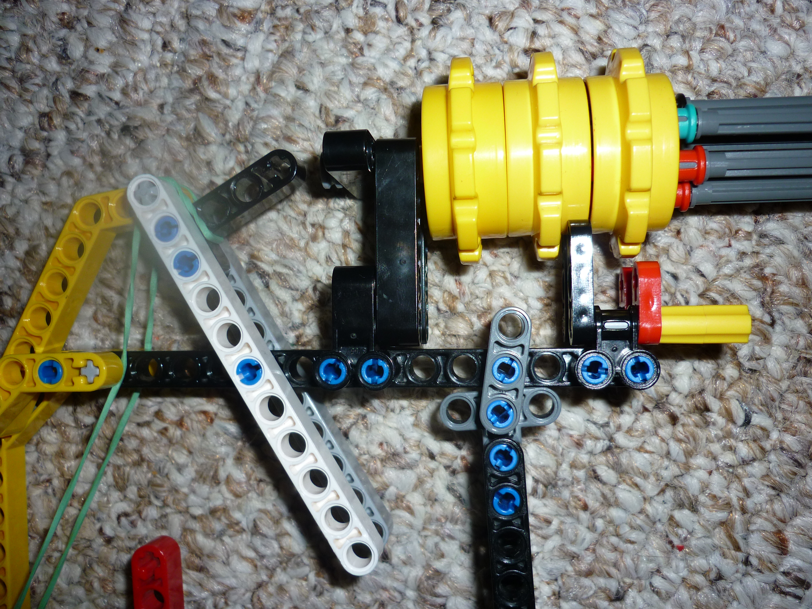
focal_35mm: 33
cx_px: 406
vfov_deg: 42.9
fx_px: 774
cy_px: 304
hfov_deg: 55.4
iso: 100
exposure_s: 1/125
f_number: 2.8
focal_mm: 5.5
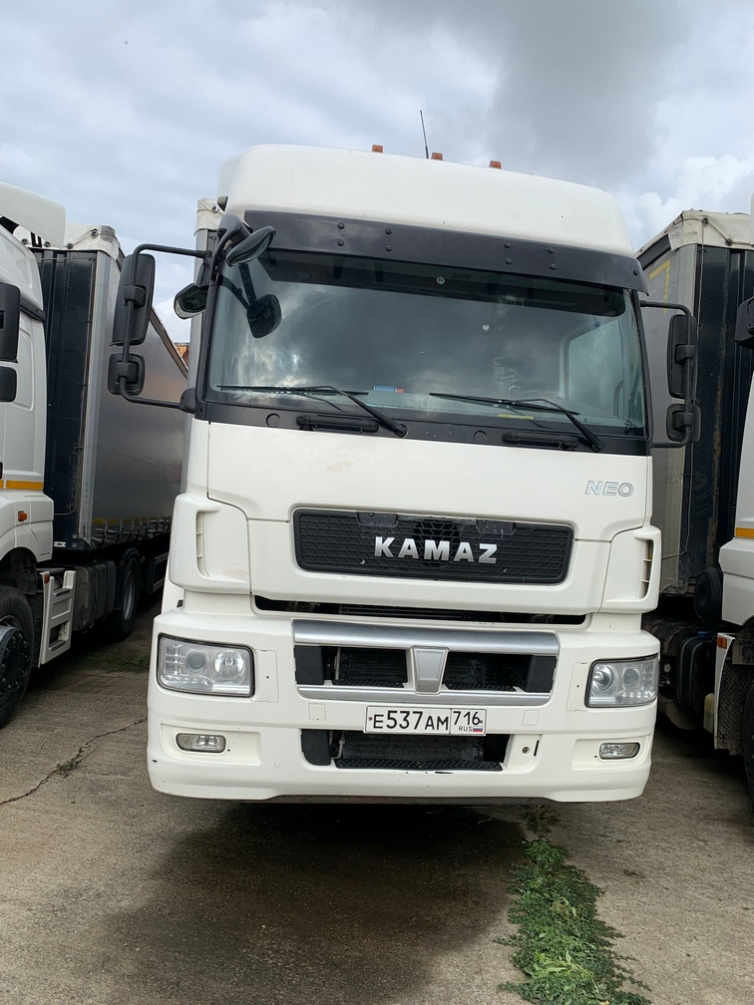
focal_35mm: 26
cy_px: 502
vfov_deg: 67.3
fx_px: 755
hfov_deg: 53.1
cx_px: 377
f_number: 1.8
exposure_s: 1/2033
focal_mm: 4.25
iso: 25
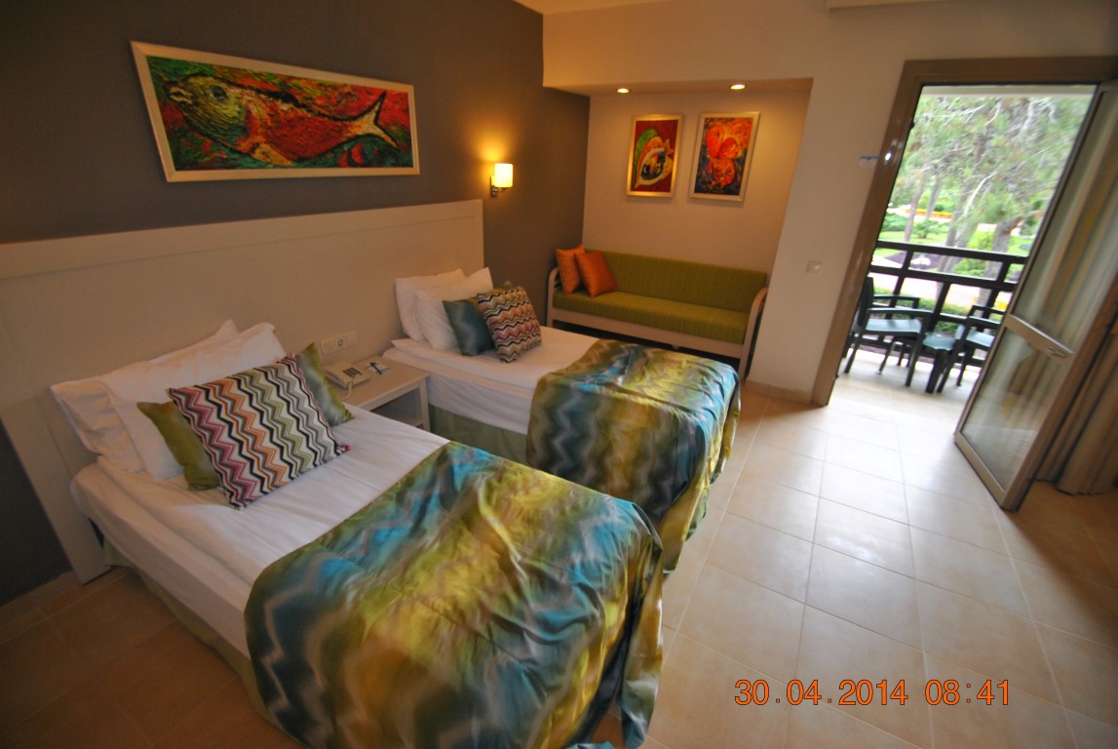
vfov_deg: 77.5
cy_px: 374
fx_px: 466
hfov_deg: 100.3
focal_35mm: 15
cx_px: 559
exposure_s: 1/60
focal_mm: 10
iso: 200
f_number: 3.5
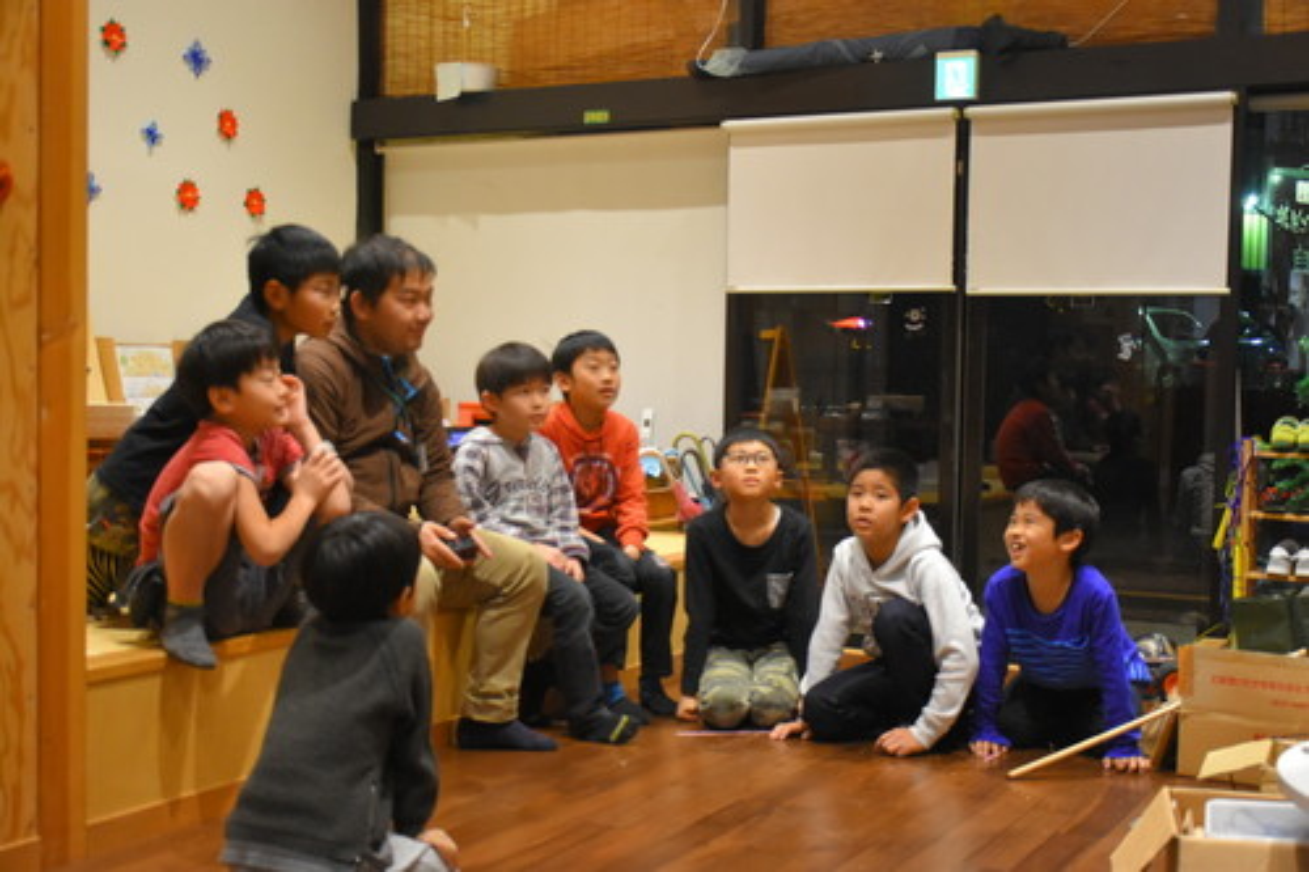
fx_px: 1636
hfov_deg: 43.6
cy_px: 436
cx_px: 654
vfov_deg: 29.8
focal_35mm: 45
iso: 2000
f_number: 4
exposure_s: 1/60
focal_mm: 30
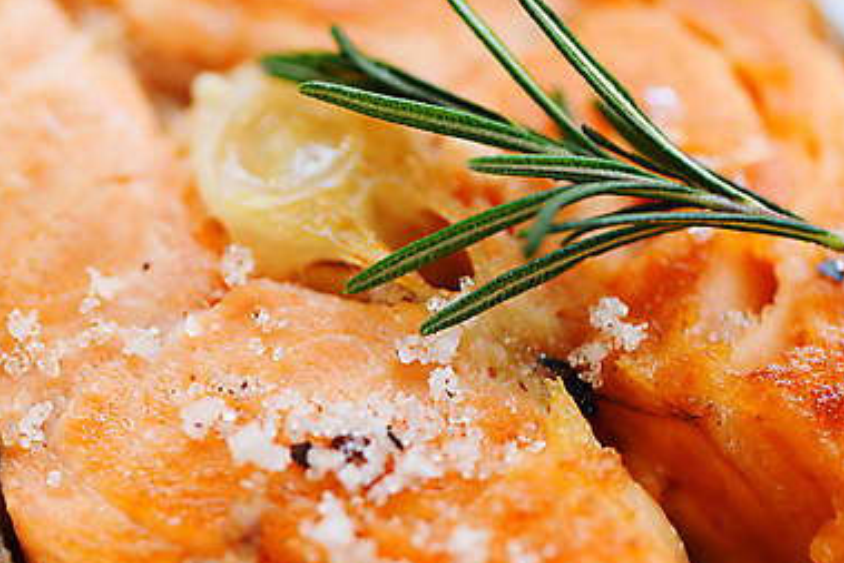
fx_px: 3893
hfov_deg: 12.4
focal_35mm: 166
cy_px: 312
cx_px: 286
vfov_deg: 8.3
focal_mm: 105
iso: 400
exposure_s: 1/320
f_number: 5
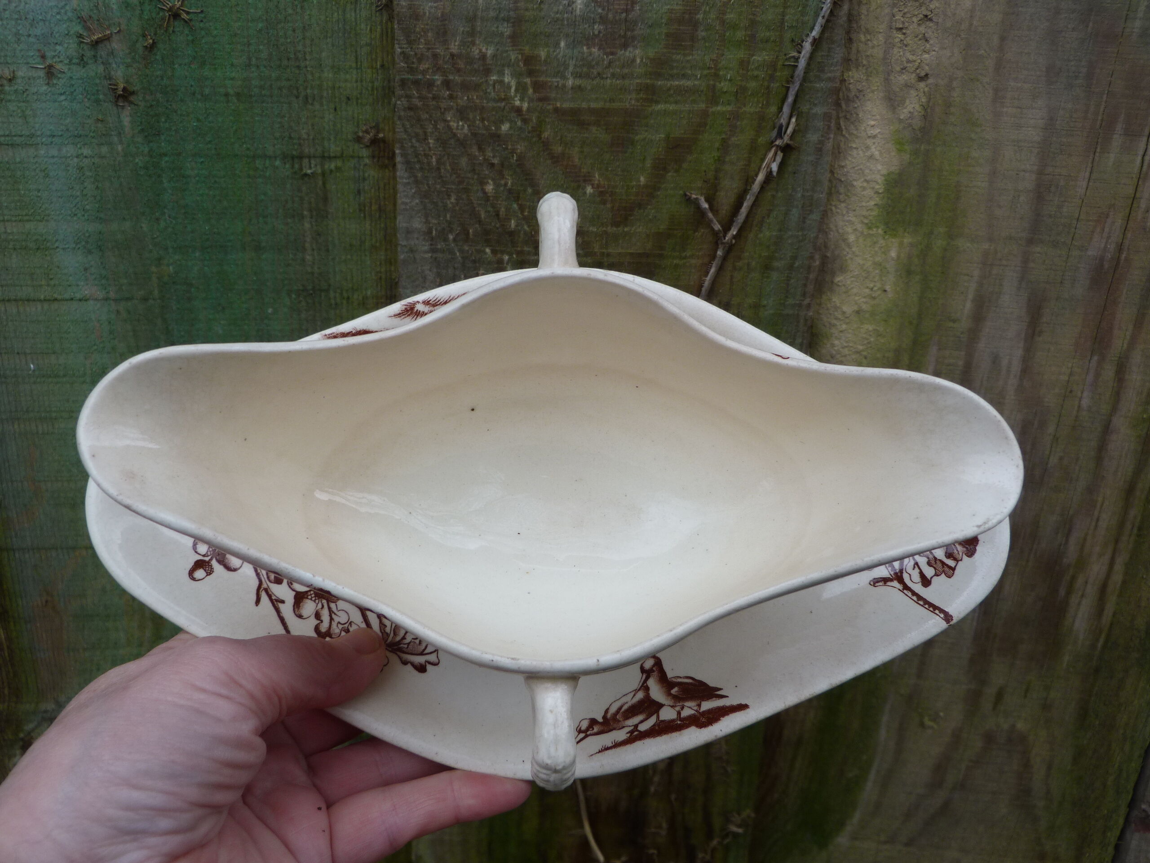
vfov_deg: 40.7
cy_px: 432
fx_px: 1163
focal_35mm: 35
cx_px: 575
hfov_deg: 52.6
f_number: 3.1
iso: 80
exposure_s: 1/100
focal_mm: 6.3
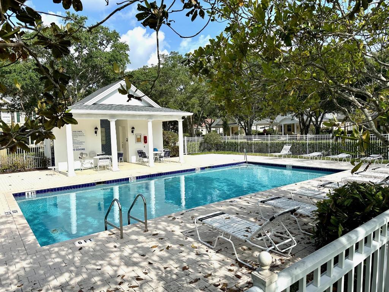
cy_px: 146
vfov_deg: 56.8
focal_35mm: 24
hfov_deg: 71.6
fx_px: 270
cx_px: 194
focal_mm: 6.86
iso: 80
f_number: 1.78
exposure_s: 1/4762
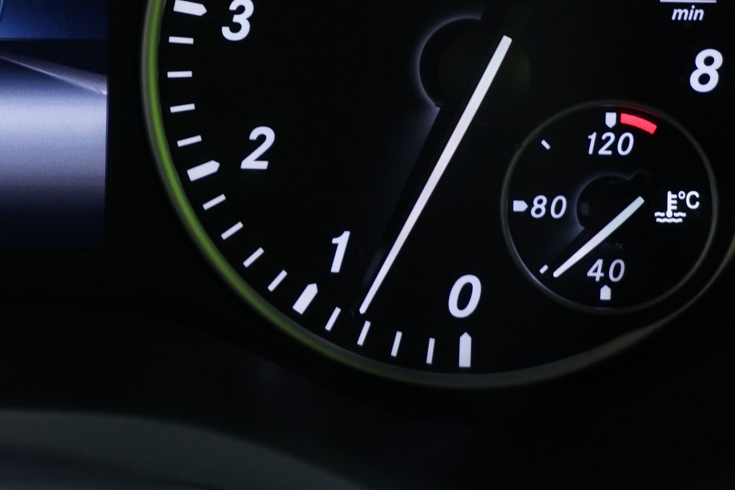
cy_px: -78
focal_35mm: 95
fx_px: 1939
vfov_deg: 14.0
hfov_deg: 20.4
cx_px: -96
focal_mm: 36
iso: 800
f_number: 4.5
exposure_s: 1/20
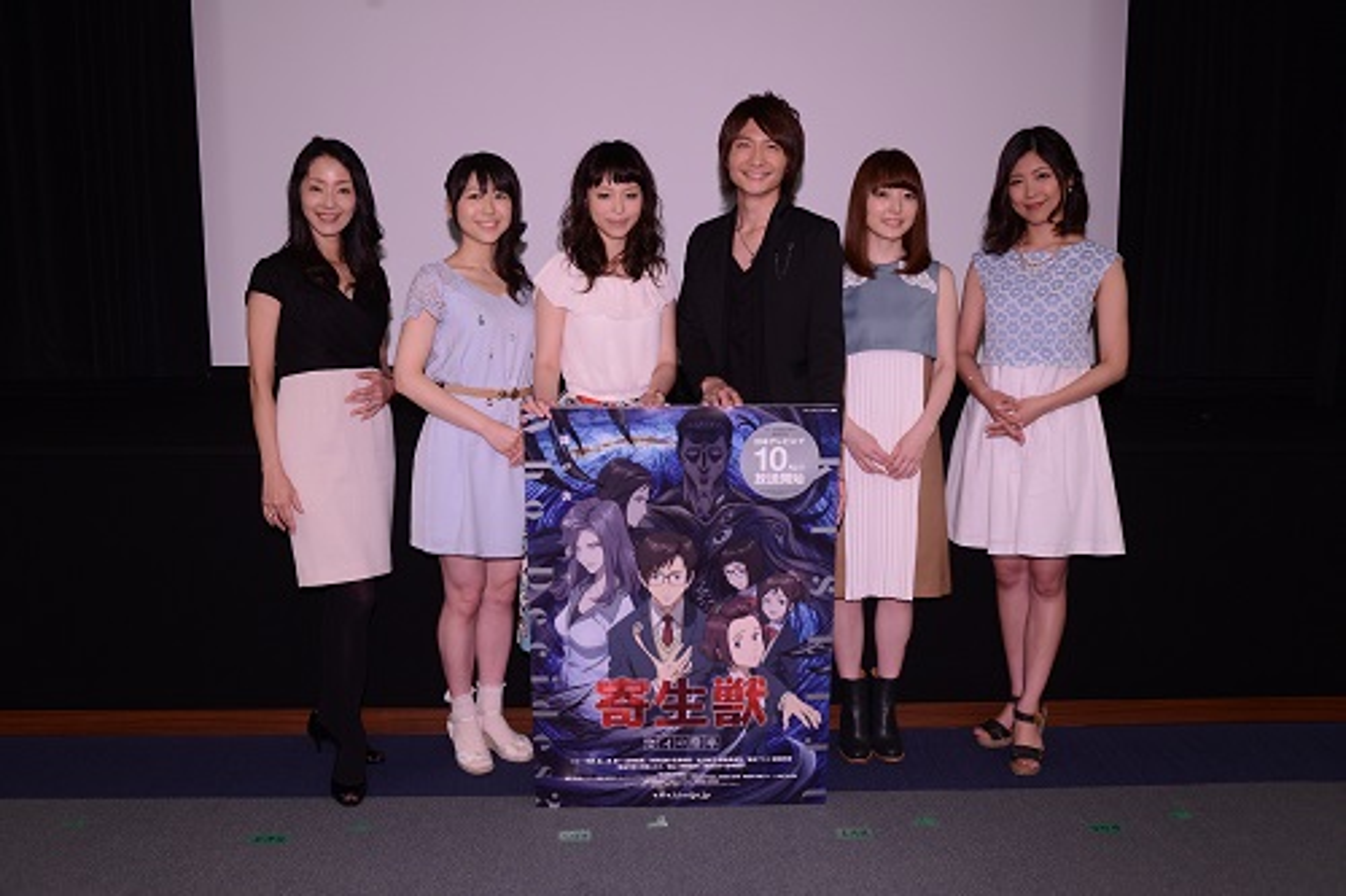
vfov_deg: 41.1
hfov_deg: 58.7
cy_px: 448
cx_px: 673
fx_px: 1196
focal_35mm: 32
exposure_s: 1/50
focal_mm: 32
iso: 1000
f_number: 5.6
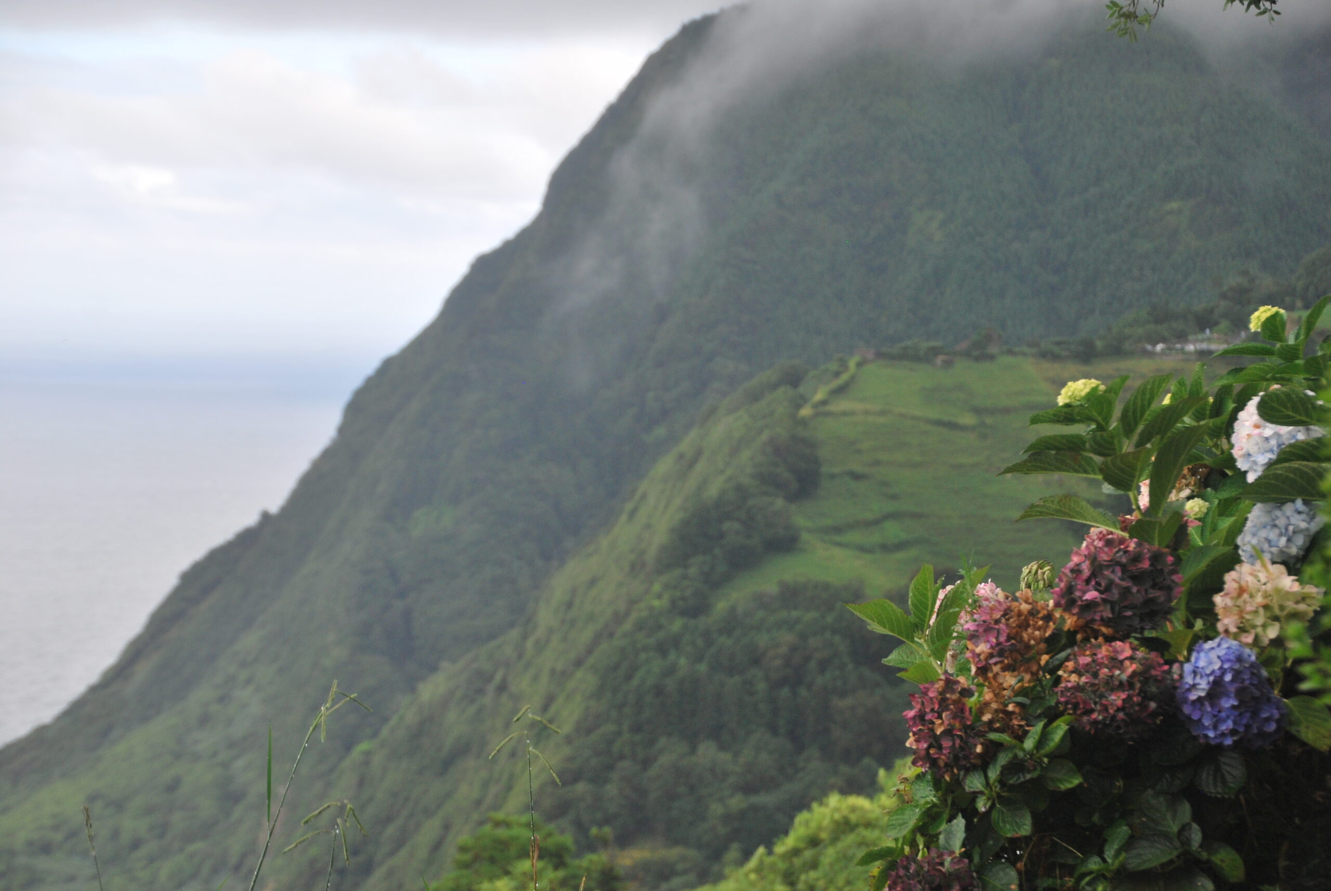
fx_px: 3887
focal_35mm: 105
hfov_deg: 19.4
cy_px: 446
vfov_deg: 13.1
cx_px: 666
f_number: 5.6
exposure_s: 1/320
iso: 200
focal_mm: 70
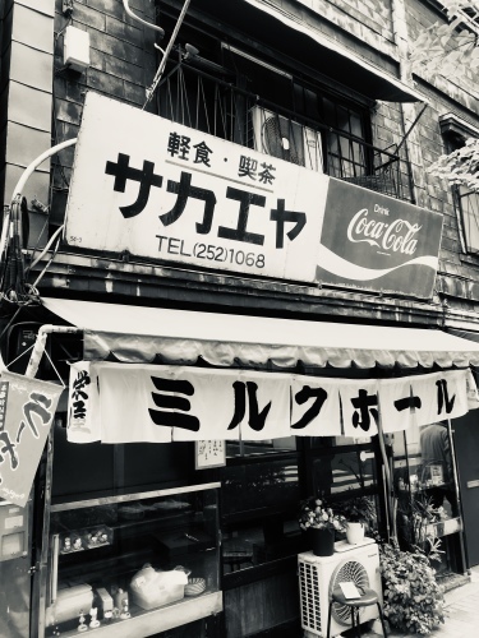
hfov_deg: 49.7
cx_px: 240
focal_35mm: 28
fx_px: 517
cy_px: 319
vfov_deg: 63.4
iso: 20
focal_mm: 3.99
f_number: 1.8
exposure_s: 1/152
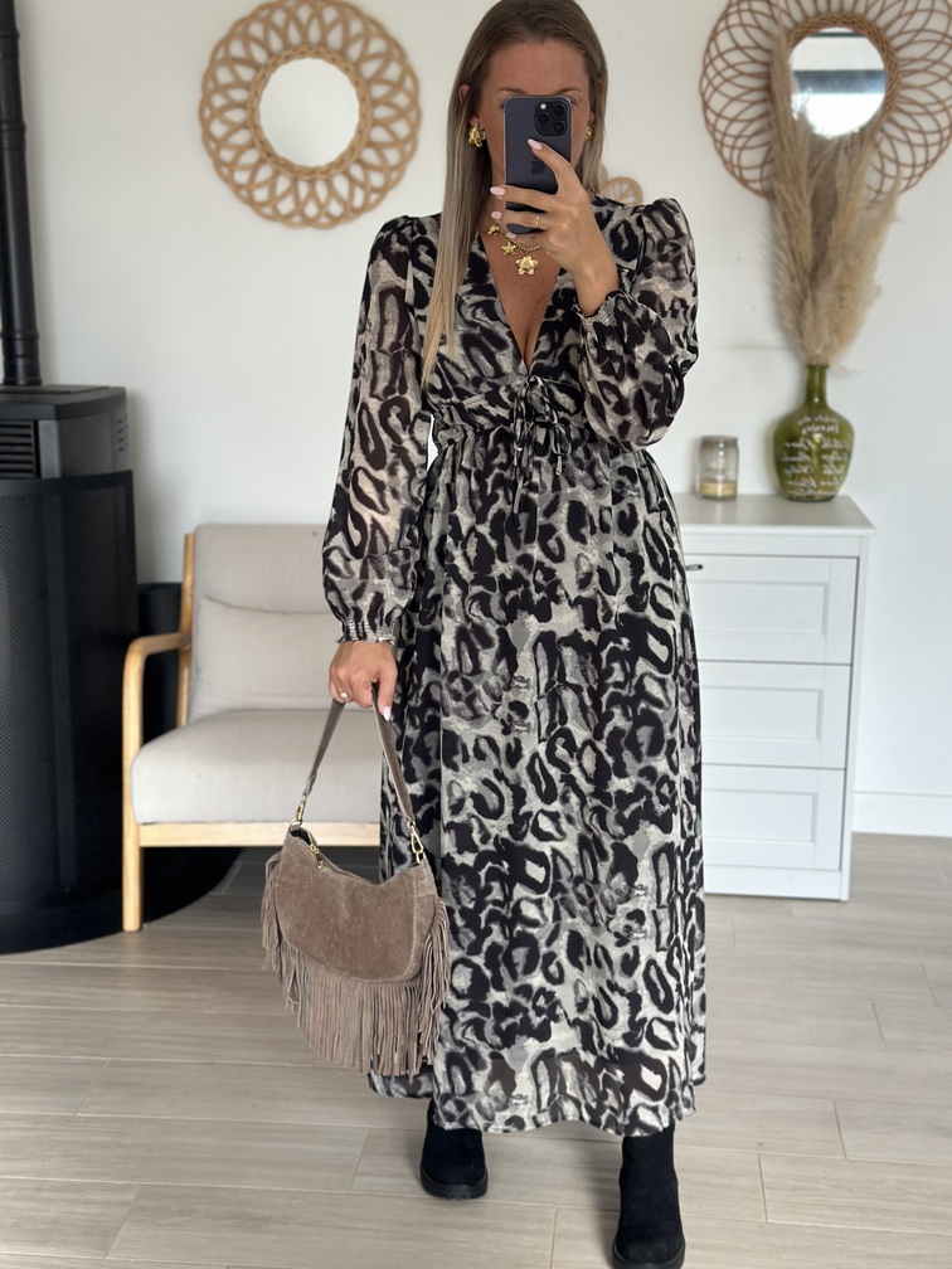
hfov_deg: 30.3
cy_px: 634
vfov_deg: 39.7
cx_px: 476
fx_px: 1760
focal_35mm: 48
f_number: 1.78
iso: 125
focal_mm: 6.86
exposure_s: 1/171
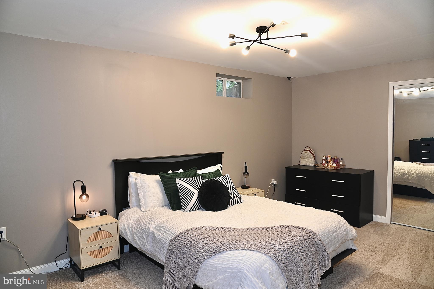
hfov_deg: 73.8
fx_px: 289
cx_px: 217
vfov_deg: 53.1
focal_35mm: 24
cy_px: 144
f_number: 7.1
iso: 720
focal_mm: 24
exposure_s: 1/30
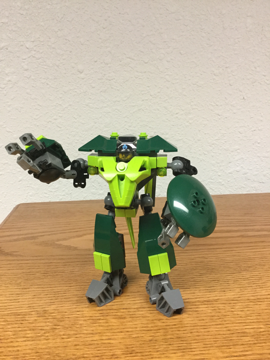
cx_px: 135
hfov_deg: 45.4
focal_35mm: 31
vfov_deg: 58.4
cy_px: 180
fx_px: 322
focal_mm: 3.3
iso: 125
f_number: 2.4
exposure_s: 1/30
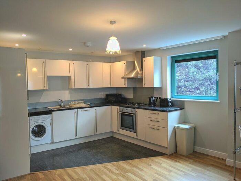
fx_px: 188
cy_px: 90
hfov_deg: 65.3
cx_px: 120
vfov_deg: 51.4
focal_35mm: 27
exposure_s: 1/33.3
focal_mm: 4.44
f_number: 1.8
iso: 57
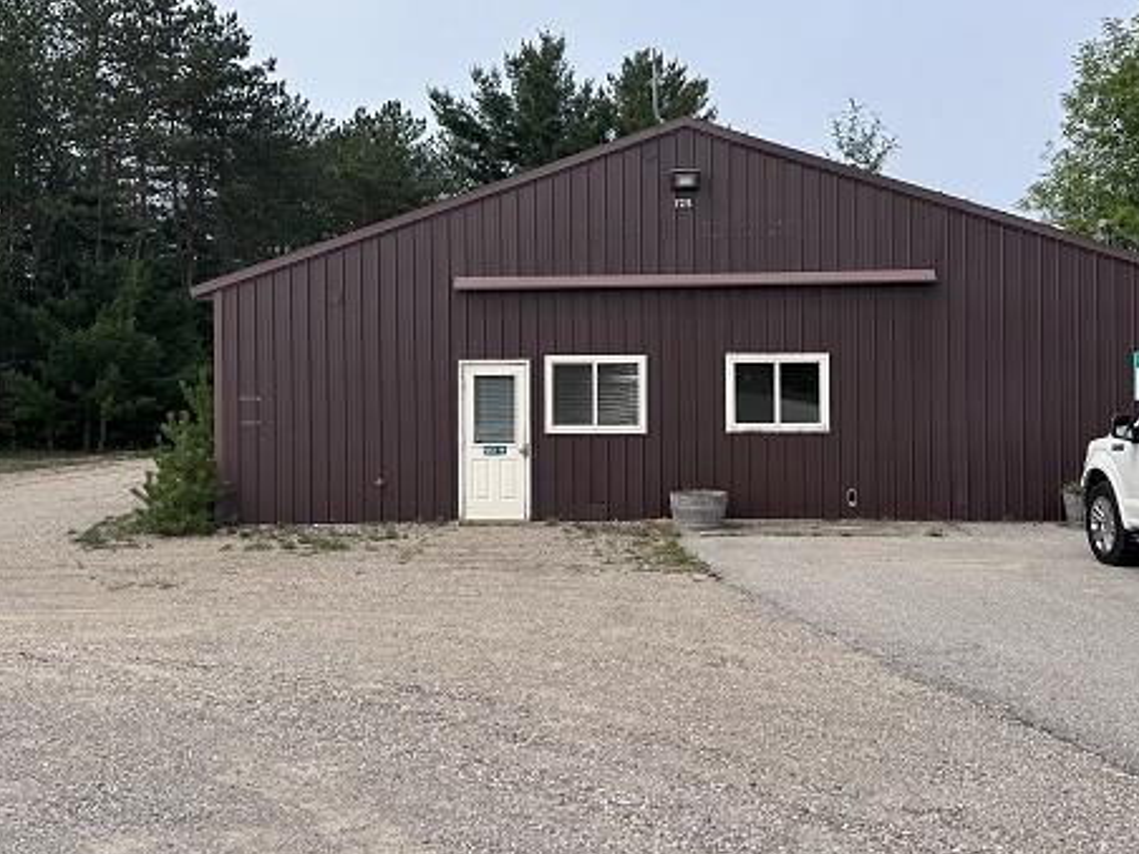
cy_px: 380
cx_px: 600
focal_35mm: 34
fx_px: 1119
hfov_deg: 53.9
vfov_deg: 41.7
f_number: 1.78
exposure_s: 1/6211
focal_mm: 6.86
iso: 80
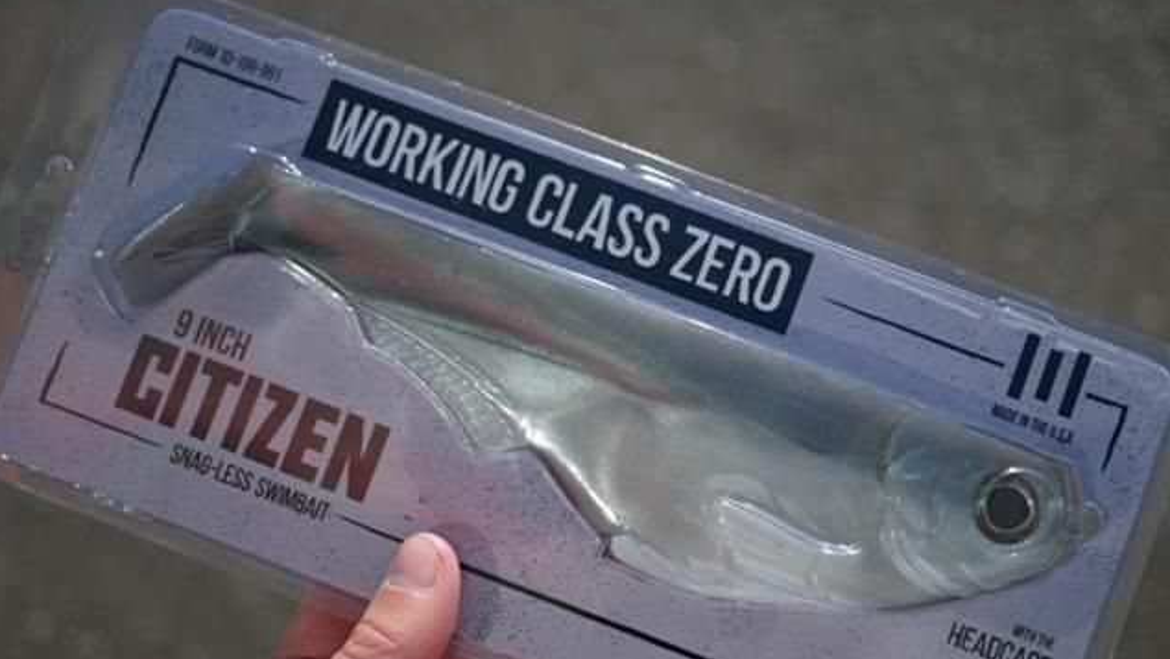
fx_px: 1365
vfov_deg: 27.0
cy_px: 423
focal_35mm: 44
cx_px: 581
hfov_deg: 46.4
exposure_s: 1/10000
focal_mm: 20
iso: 200
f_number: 1.7
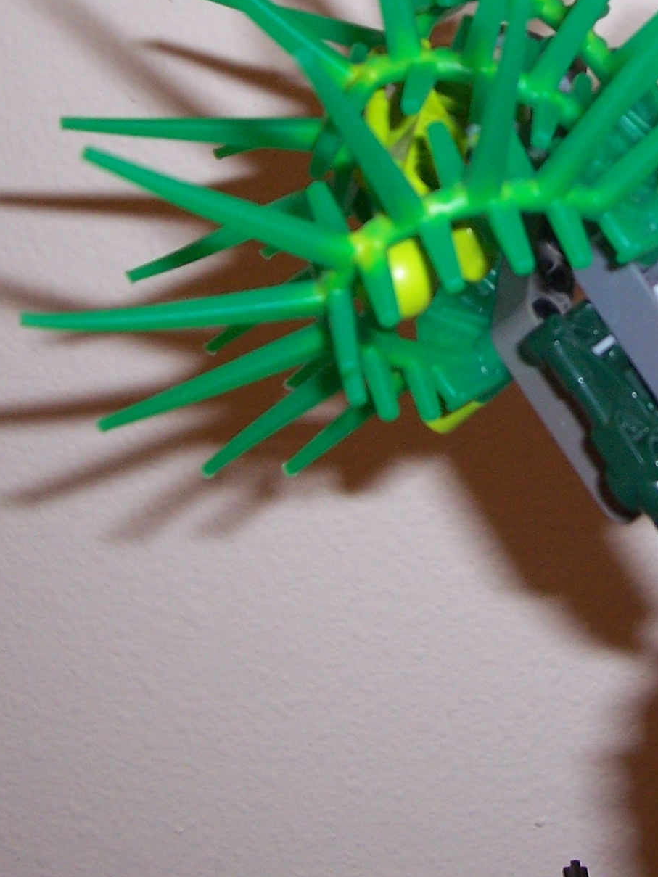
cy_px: 212
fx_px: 1824
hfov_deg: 20.1
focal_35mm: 72
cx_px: 585
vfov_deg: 26.7
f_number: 2.7
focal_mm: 5.6
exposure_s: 1/60
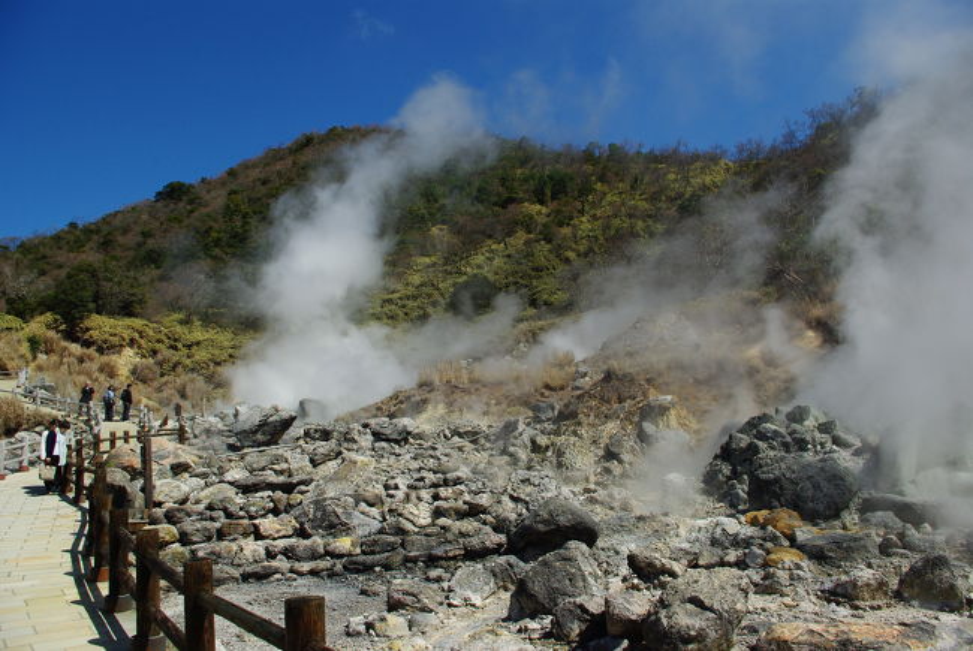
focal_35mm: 27
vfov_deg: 48.0
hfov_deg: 67.3
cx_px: 486
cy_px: 326
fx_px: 731
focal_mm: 18
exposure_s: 1/350
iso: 200
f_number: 11
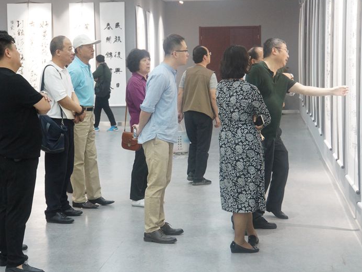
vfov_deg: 18.9
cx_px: 167
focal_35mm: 78
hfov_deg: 25.0
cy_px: 134
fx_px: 816
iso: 3200
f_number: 5.6
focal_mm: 47
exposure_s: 1/100
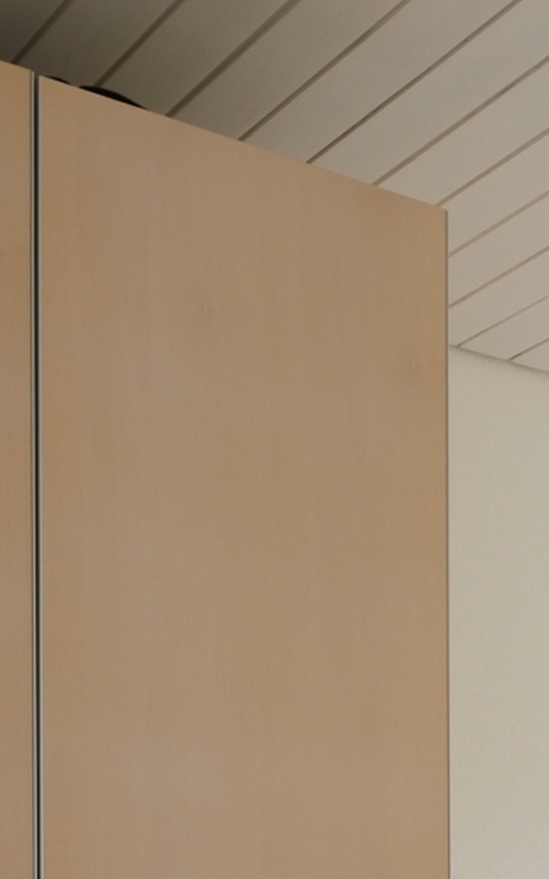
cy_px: 1121
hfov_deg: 17.2
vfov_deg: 24.3
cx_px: 446
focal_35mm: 75
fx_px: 1796
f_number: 4
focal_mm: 10
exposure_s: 1/34
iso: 320
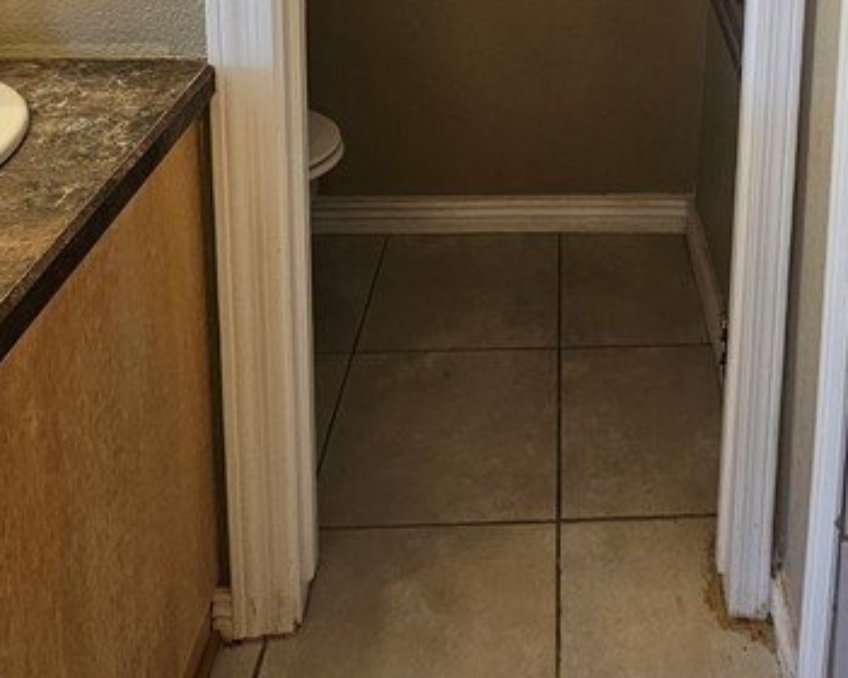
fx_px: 929
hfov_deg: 47.5
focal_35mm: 37
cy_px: -171
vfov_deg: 32.0
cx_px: 621
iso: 100
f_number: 2.2
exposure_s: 1/60
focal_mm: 2.2
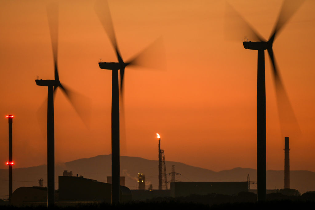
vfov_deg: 2.3
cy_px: 105
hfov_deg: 3.4
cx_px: 158
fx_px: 5250
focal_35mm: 600
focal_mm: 400
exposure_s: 1/3
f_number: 5.6
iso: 160
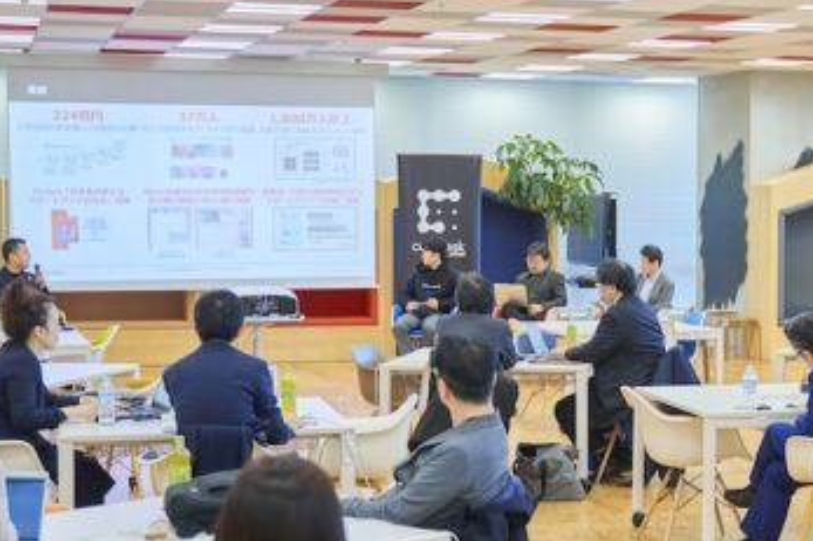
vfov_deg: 16.6
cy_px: 319
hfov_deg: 24.3
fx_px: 1851
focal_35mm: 82
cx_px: 689
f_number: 2.8
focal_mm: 37
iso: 500
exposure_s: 1/125
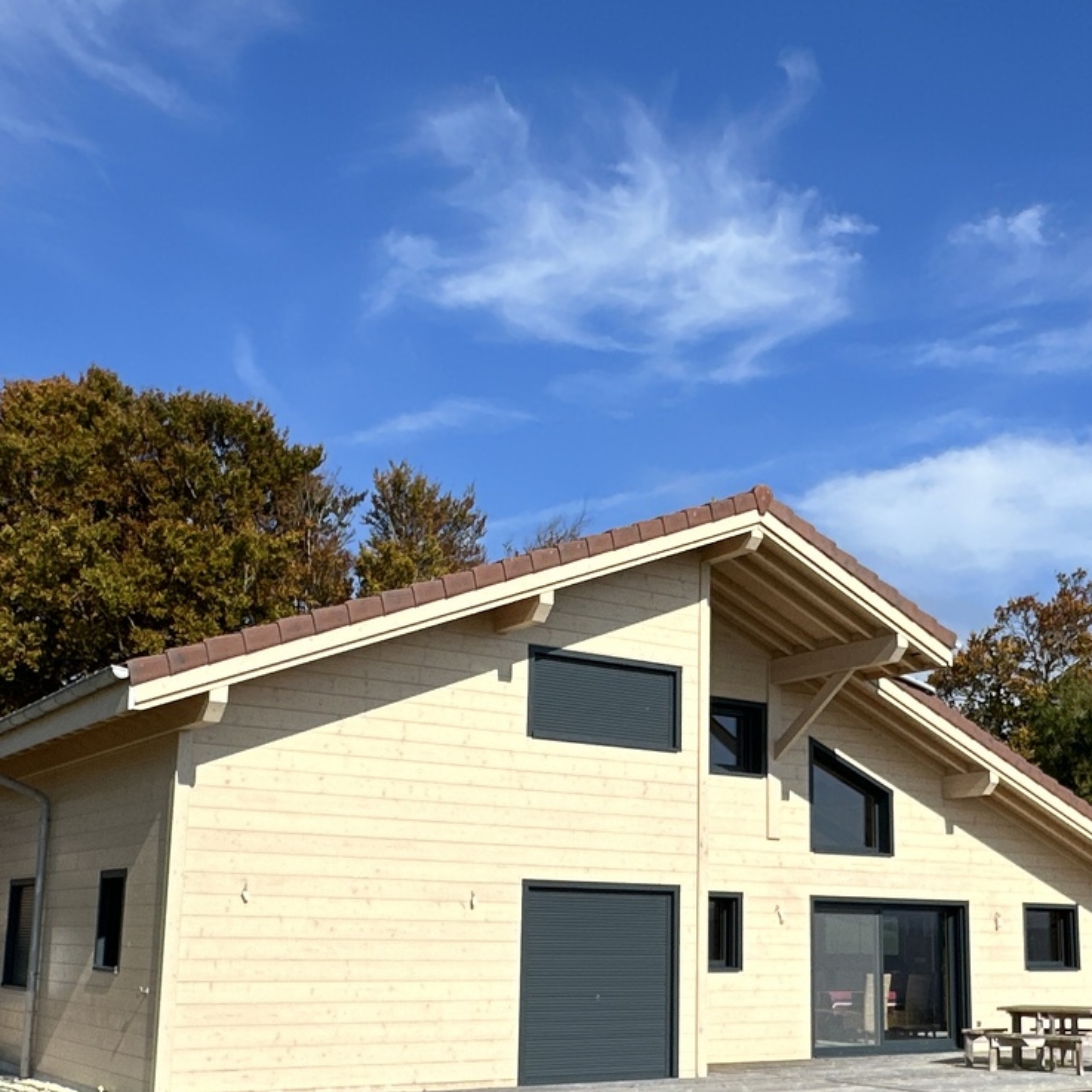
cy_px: 667
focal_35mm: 43
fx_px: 1535
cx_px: 630
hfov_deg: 39.1
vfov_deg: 39.0
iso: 40
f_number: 2.2
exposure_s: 1/2959
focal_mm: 2.22
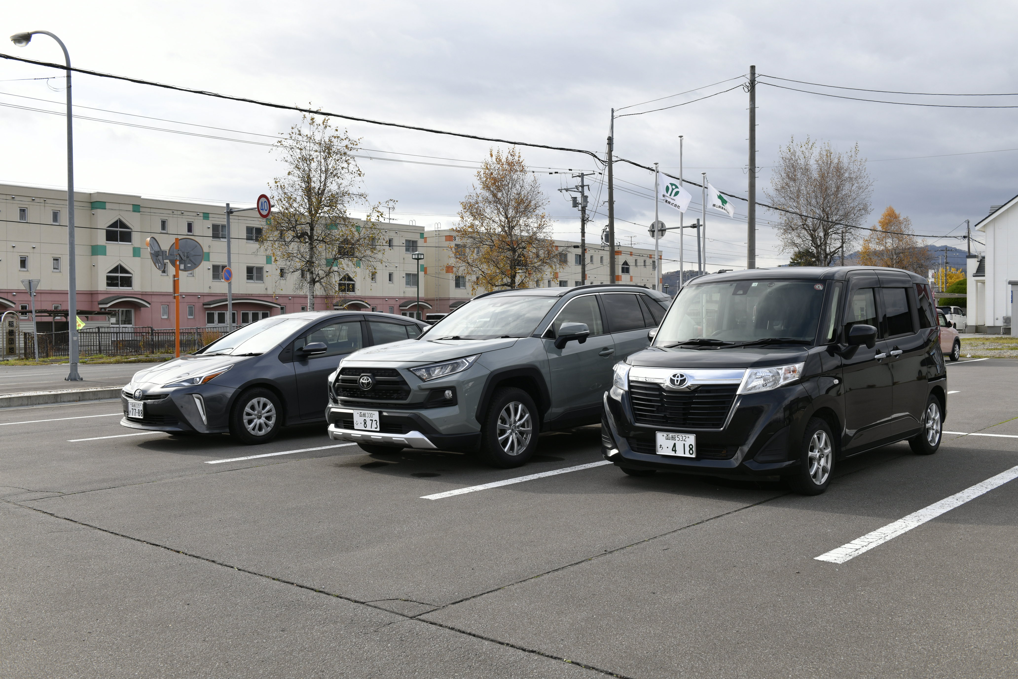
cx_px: 509
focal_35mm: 34
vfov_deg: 38.9
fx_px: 961
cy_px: 340
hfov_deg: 55.8
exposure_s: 1/250
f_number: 8
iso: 200
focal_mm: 34
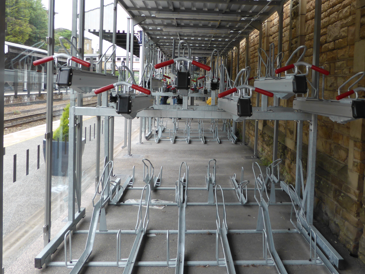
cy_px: 106
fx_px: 401
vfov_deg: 37.5
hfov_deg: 48.8
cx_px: 214
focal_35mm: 38
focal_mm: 4.3
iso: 100
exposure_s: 1/100
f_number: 3.3
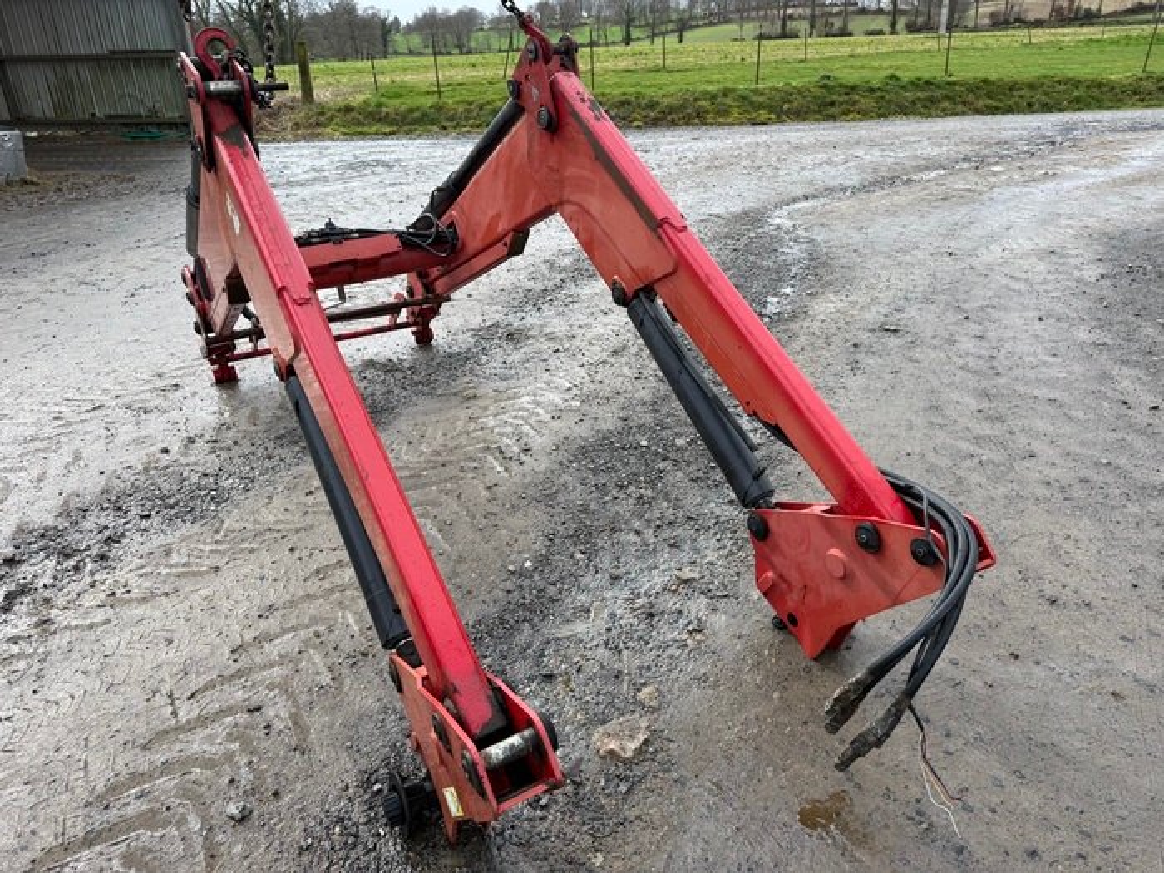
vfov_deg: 56.8
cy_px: 436
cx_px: 582
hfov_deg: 71.6
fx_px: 807
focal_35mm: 24
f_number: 1.78
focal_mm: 6.76
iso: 80
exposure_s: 1/1192
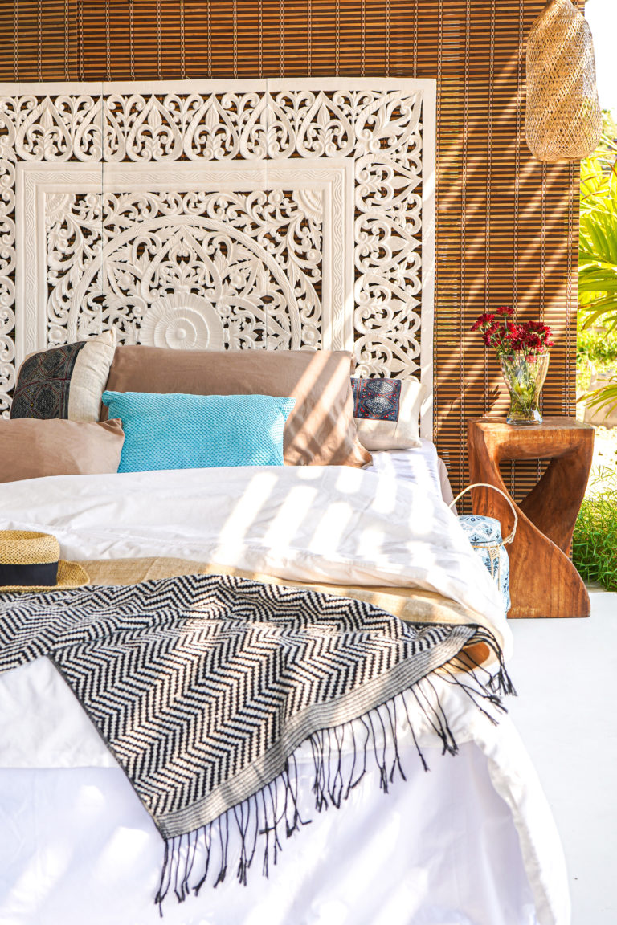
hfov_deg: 32.6
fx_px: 1054
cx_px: 308
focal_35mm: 41
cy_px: 462
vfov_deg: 47.4
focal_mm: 41
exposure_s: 1/100
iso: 100
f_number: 7.1
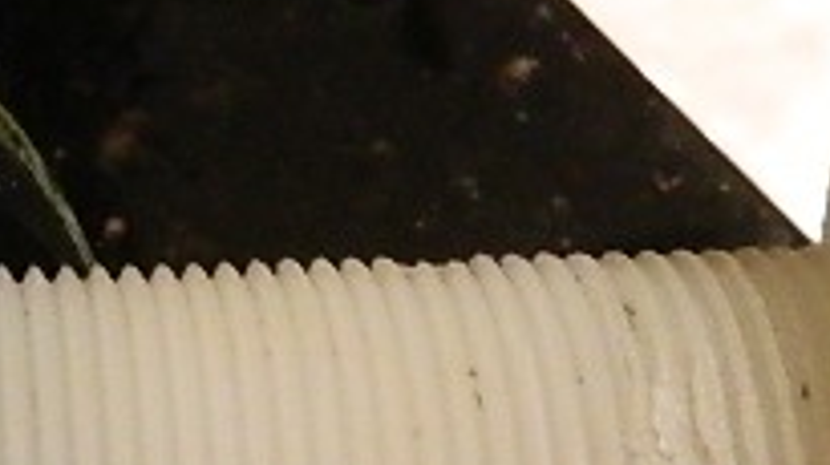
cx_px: -170
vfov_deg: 7.1
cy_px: 0
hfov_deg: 12.4
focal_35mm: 169
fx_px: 3717
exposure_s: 1/25
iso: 400
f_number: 3.2
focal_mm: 5.6
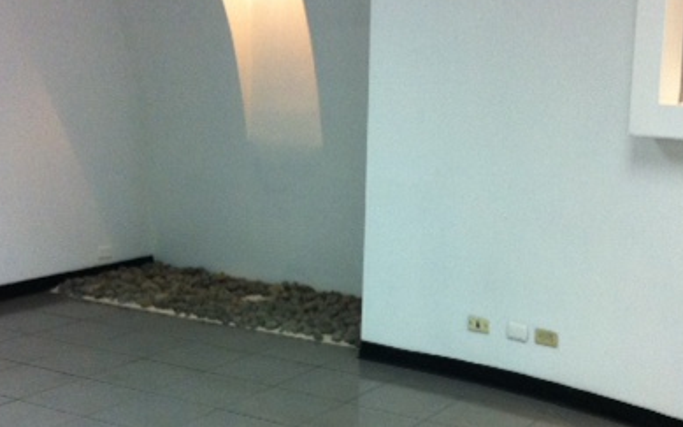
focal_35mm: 61
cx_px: 365
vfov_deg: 21.3
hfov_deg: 33.5
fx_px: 1135
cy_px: 232
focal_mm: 3.85
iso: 160
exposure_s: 1/15
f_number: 2.8
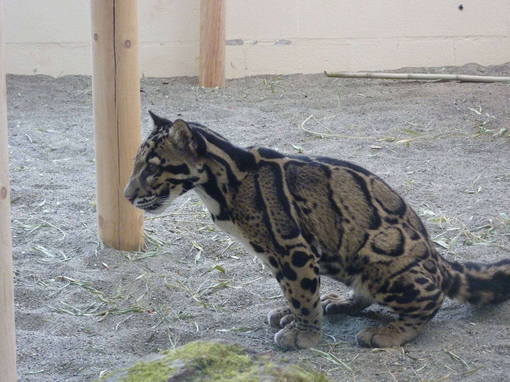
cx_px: 255
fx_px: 1326
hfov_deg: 21.8
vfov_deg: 16.4
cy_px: 191
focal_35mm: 90
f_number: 4.3
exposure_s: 1/60
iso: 400
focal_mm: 14.7
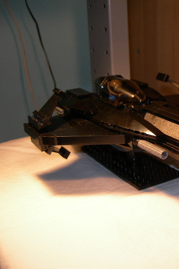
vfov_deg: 37.5
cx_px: 173
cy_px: 134
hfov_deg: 24.5
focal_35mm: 53
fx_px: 395
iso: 50
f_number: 2.8
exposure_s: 1/41.8
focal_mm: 7.8
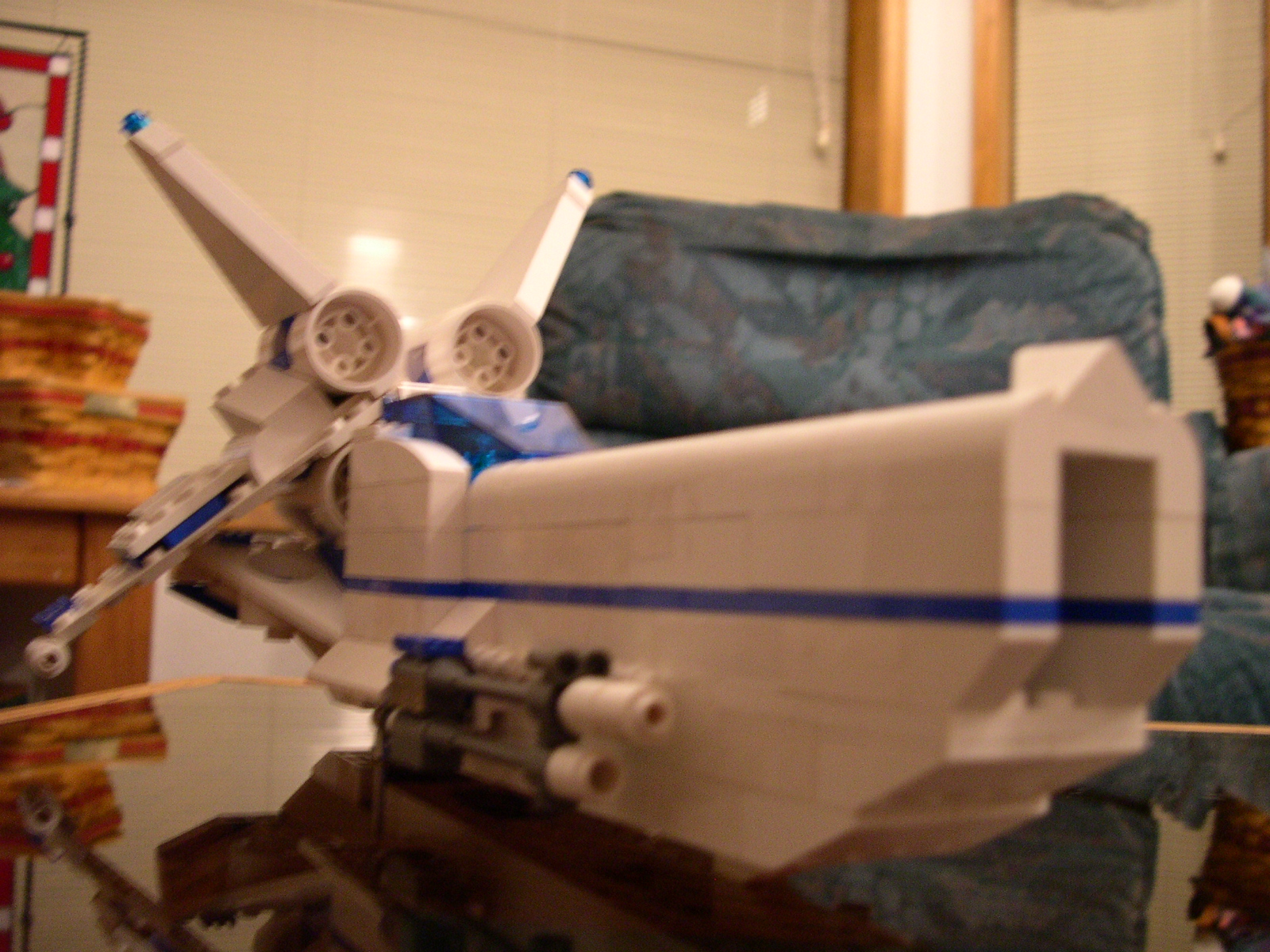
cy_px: 476
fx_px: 1394
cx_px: 635
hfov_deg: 49.0
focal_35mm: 38
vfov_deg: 37.7
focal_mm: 8
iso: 400
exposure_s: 1/5.1
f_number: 2.8
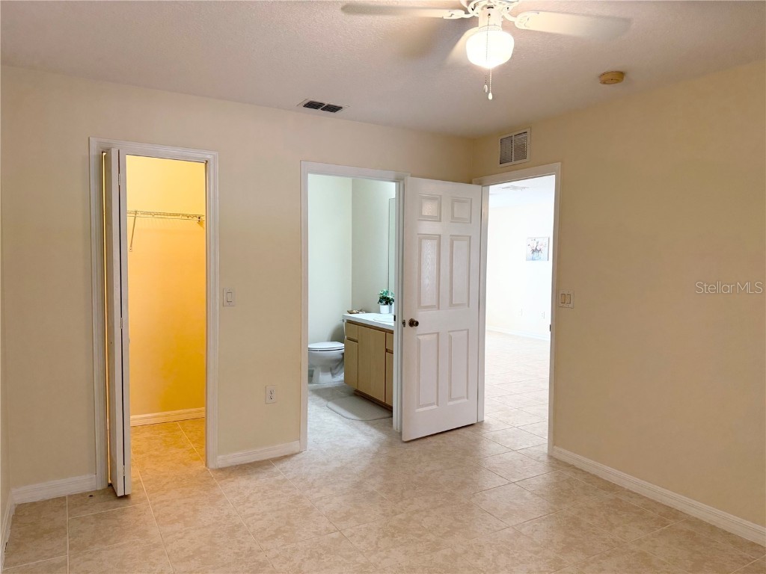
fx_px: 531
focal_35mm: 24
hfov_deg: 71.6
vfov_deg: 56.8
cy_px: 287
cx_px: 383
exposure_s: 1/120
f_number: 1.78
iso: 160
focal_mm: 6.76
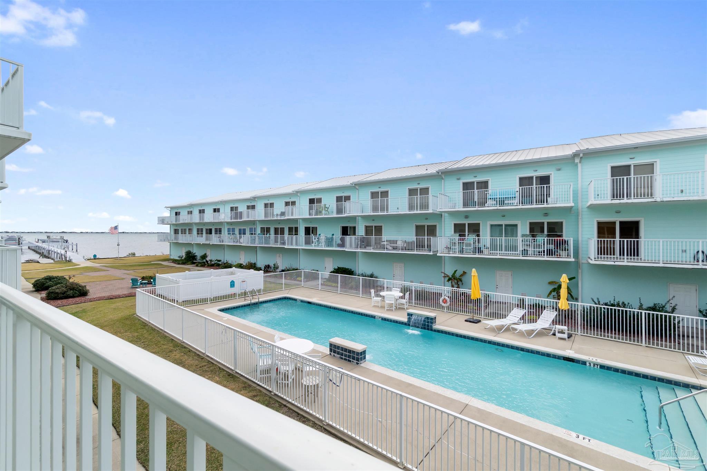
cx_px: 354
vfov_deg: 77.3
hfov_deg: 100.4
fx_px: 295
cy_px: 236
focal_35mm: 15
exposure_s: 1/400
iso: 400
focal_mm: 10
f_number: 9
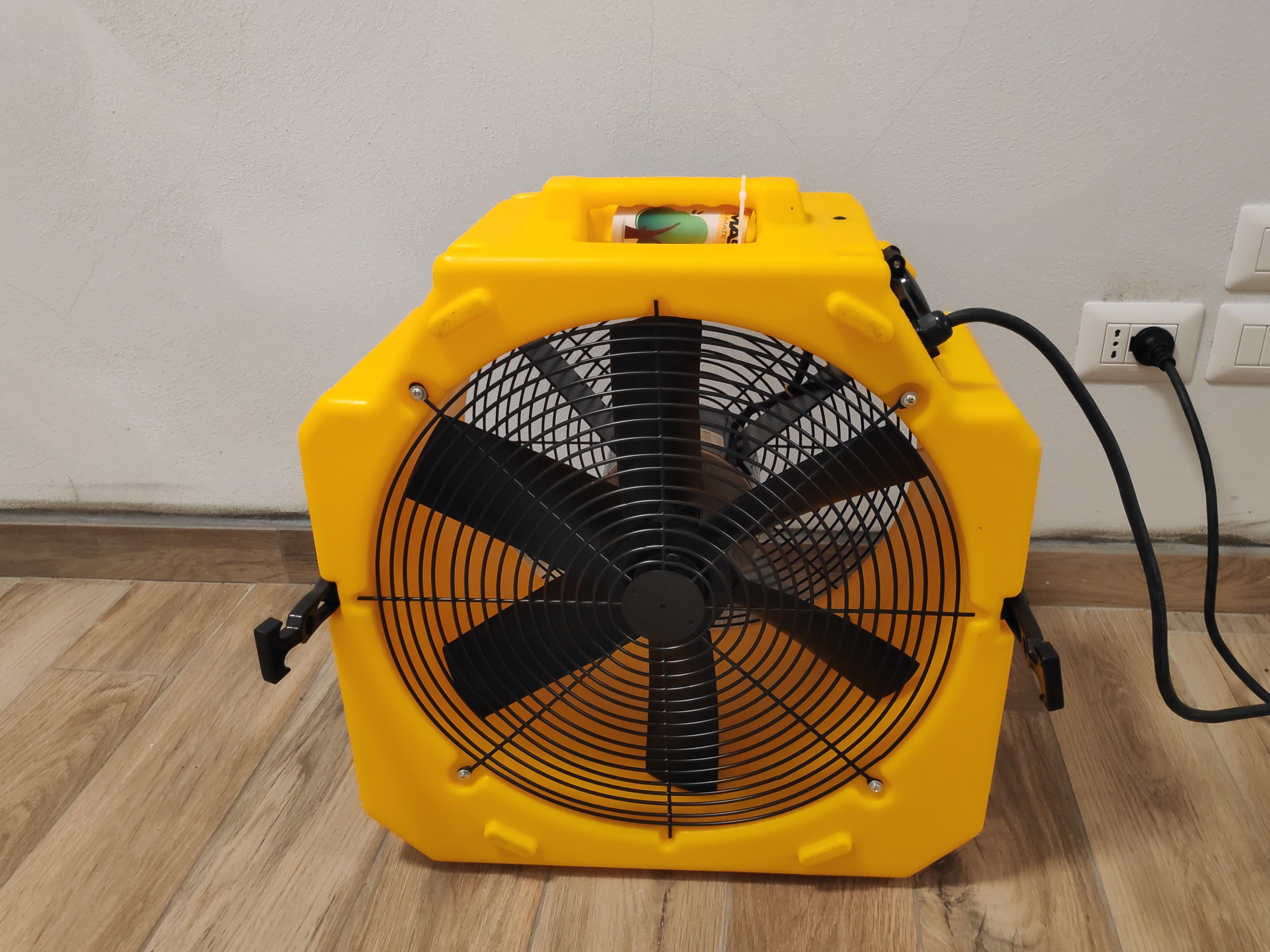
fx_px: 881
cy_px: 506
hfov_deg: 71.5
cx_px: 683
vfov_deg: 56.8
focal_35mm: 24
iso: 1024
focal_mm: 3.94
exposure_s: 1/50
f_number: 1.9
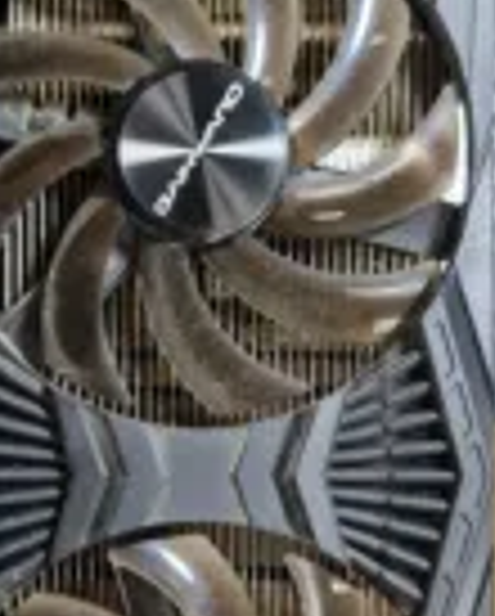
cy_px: 418
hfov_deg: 21.6
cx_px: 238
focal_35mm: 71
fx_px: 1297
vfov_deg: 26.6
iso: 500
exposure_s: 1/50
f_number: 1.8
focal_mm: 7
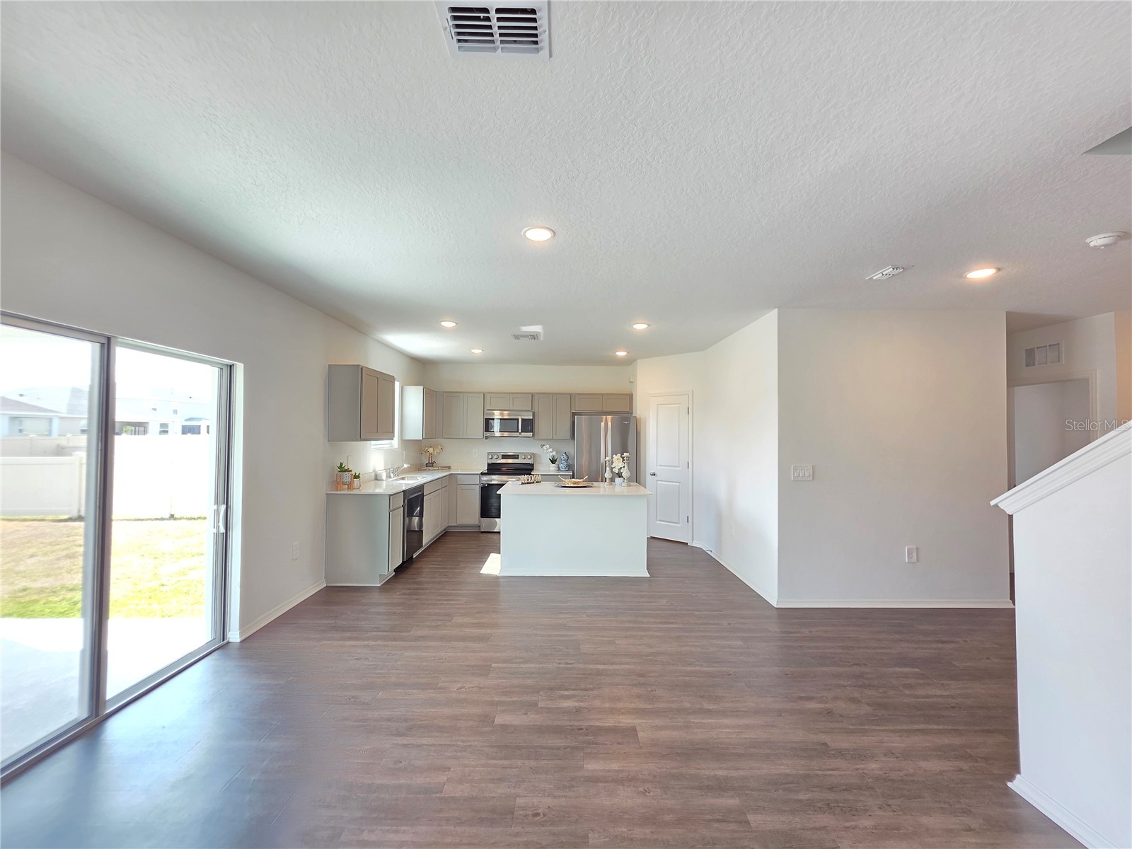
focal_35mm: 13
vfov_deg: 89.9
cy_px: 424
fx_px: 425
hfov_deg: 106.2
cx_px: 566
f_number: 1.9
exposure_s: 1/120
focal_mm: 2.2
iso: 125
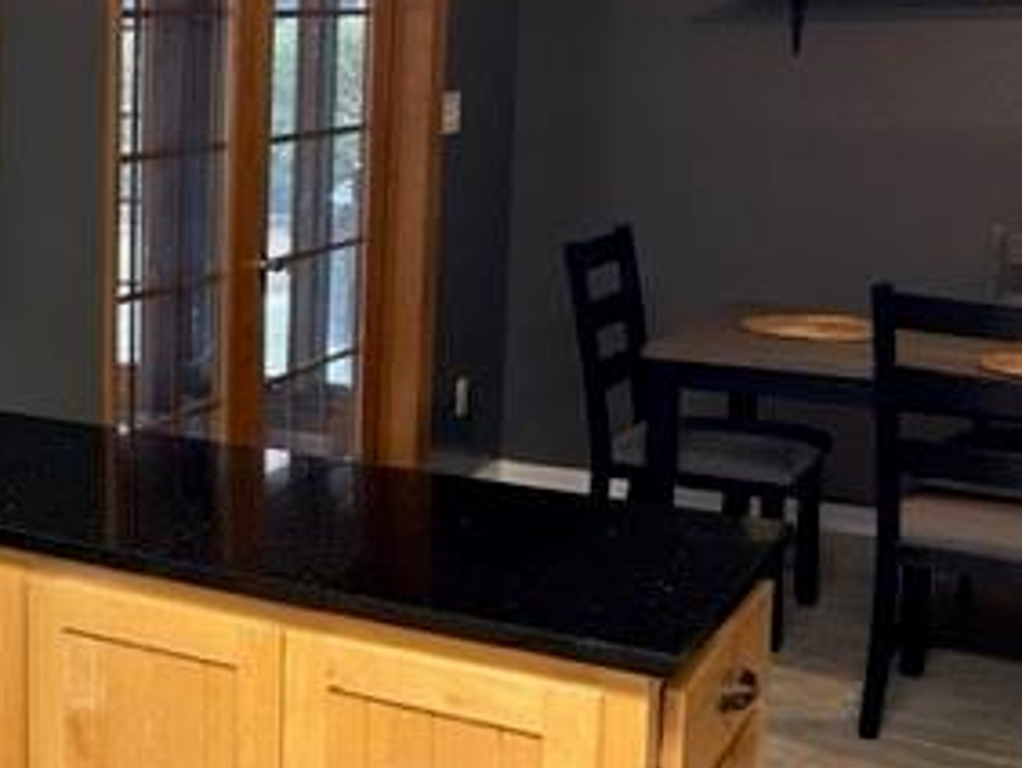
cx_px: -120
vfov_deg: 24.8
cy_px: 304
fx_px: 1743
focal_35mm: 59
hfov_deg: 29.3
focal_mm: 5.7
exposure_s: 1/60
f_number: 1.5
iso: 200
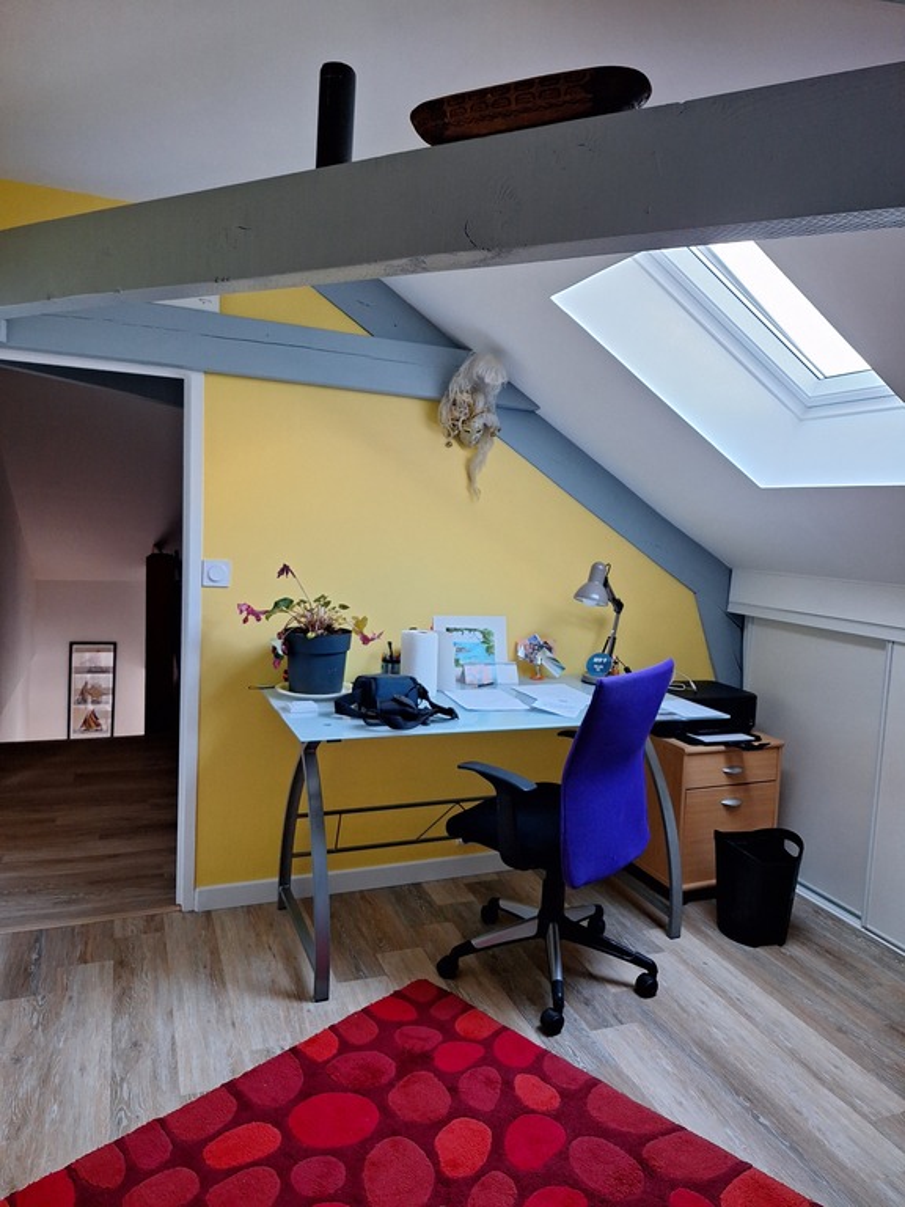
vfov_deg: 73.9
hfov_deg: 58.9
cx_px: 452
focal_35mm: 23
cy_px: 604
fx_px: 802
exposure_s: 1/50
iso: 250
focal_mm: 5.54
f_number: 1.8
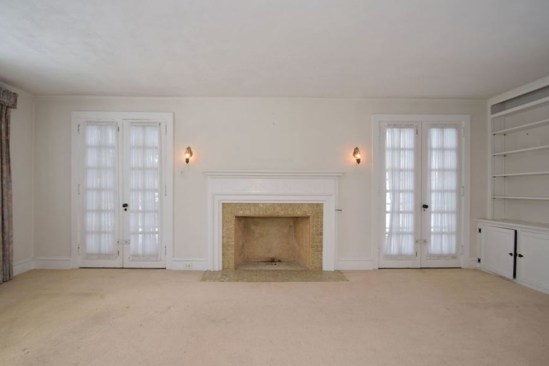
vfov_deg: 69.7
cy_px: 183
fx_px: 263
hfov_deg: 92.4
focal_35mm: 17
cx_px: 274
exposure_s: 1/50
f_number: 3.5
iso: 100
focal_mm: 11.5
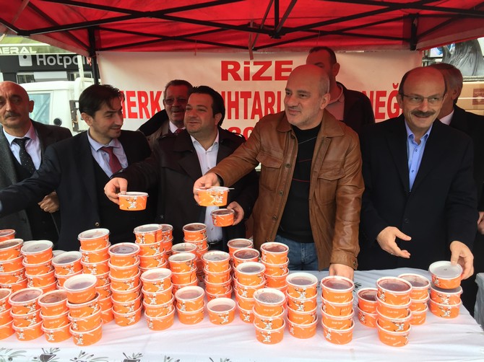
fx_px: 405
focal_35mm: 29
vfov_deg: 48.2
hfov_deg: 61.7
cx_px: 242
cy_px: 181
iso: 50
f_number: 2.2
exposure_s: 1/100
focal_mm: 4.15
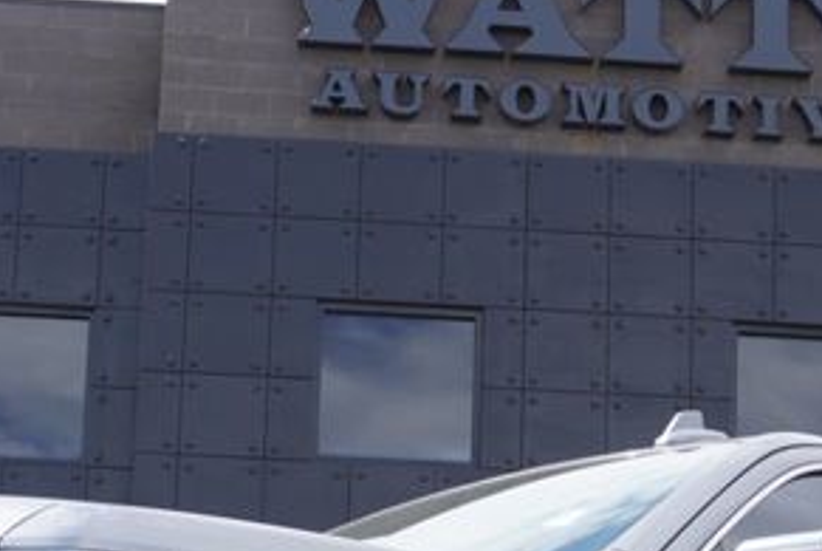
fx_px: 2533
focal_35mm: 111
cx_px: 429
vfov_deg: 12.0
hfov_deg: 18.4
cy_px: 723
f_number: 7.1
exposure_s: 1/200
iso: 100
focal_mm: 21
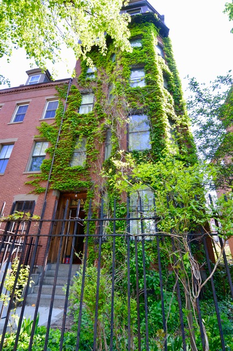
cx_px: 116
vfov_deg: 95.1
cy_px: 176
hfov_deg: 71.8
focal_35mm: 16
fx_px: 161
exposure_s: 1/125
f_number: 5.6
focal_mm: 11
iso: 280
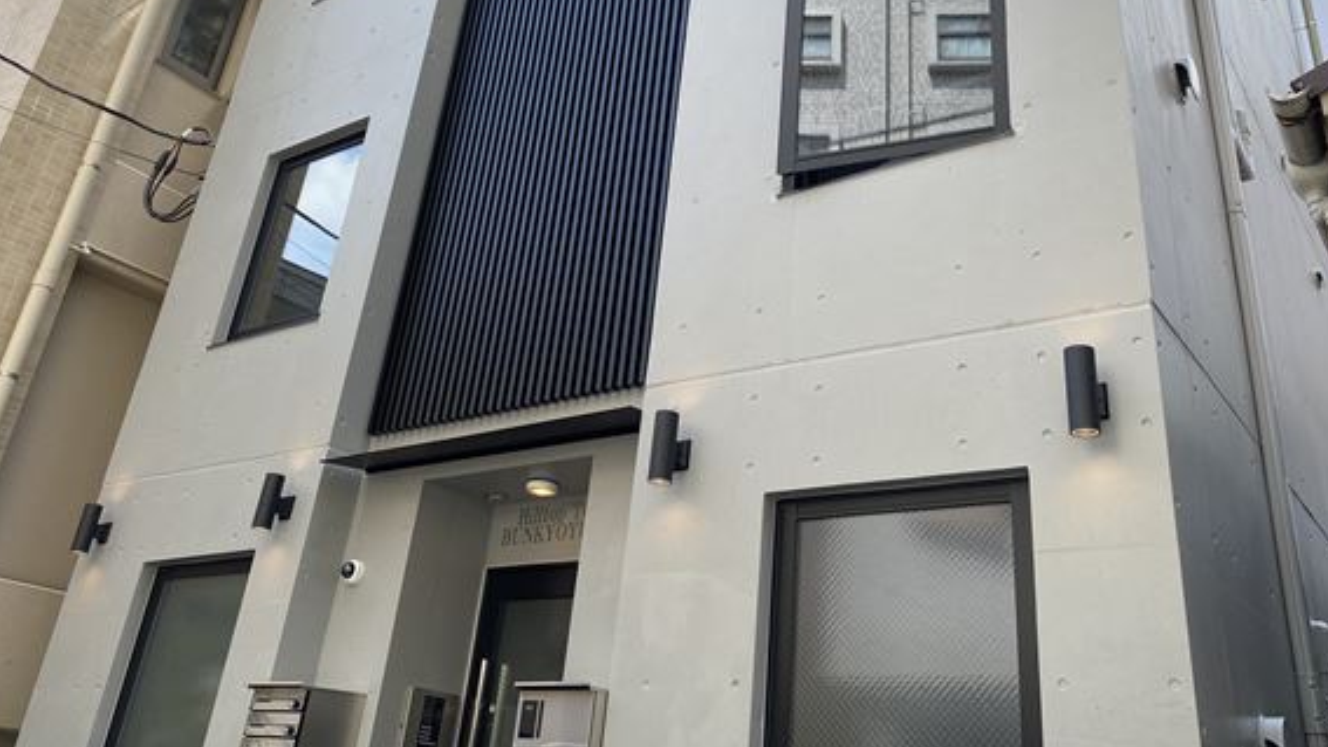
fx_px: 1127
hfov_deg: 61.0
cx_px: 705
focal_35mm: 32
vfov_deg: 36.3
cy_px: 241
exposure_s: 1/805
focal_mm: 4.25
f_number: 1.8
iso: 32
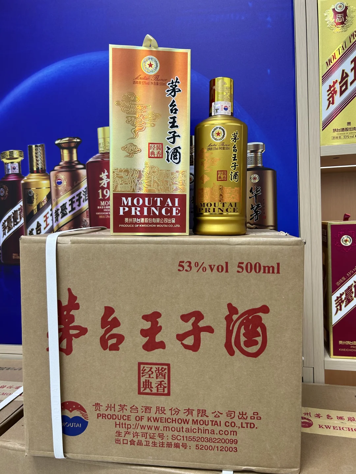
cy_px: 237
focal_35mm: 26
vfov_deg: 67.3
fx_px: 357
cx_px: 178
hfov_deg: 53.1
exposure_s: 1/100
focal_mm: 5.7
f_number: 1.5
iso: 100
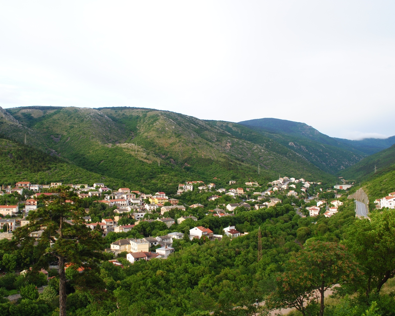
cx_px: 169
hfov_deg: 57.0
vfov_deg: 47.1
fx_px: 362
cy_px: 159
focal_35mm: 31
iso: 200
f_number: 8
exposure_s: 1/60
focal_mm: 18
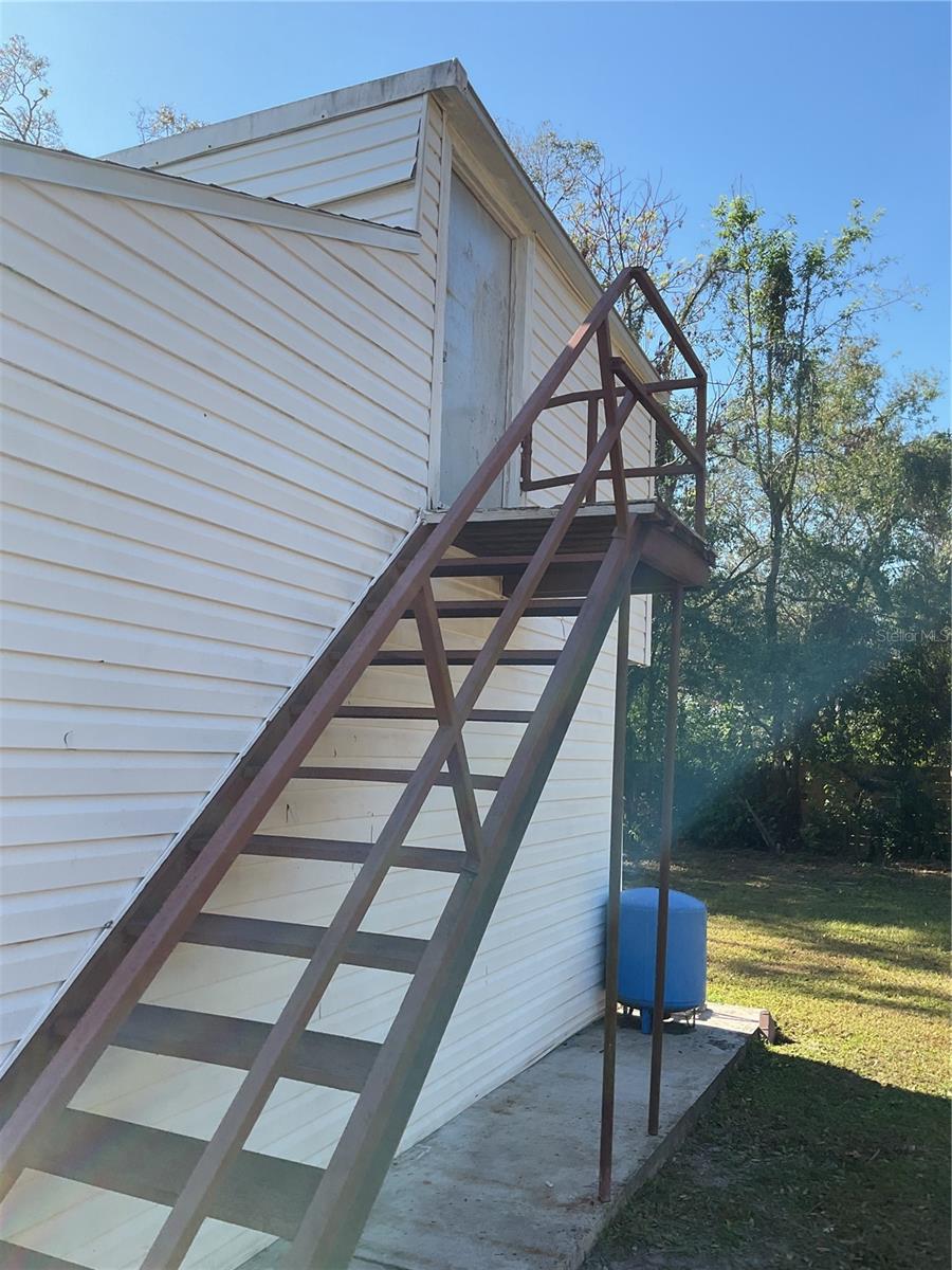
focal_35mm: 29
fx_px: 1063
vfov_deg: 61.7
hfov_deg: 48.2
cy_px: 635
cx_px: 476
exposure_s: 1/792
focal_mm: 3
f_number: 1.8
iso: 16
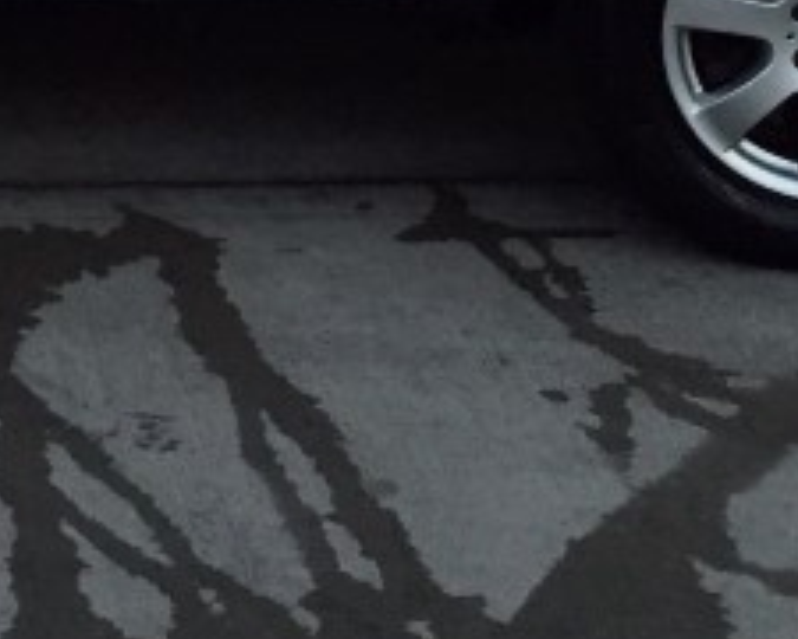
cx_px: -153
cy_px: -330
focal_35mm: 129
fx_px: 3047
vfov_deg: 11.5
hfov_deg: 14.5
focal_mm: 4.15
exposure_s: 1/30
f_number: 2.2
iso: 50
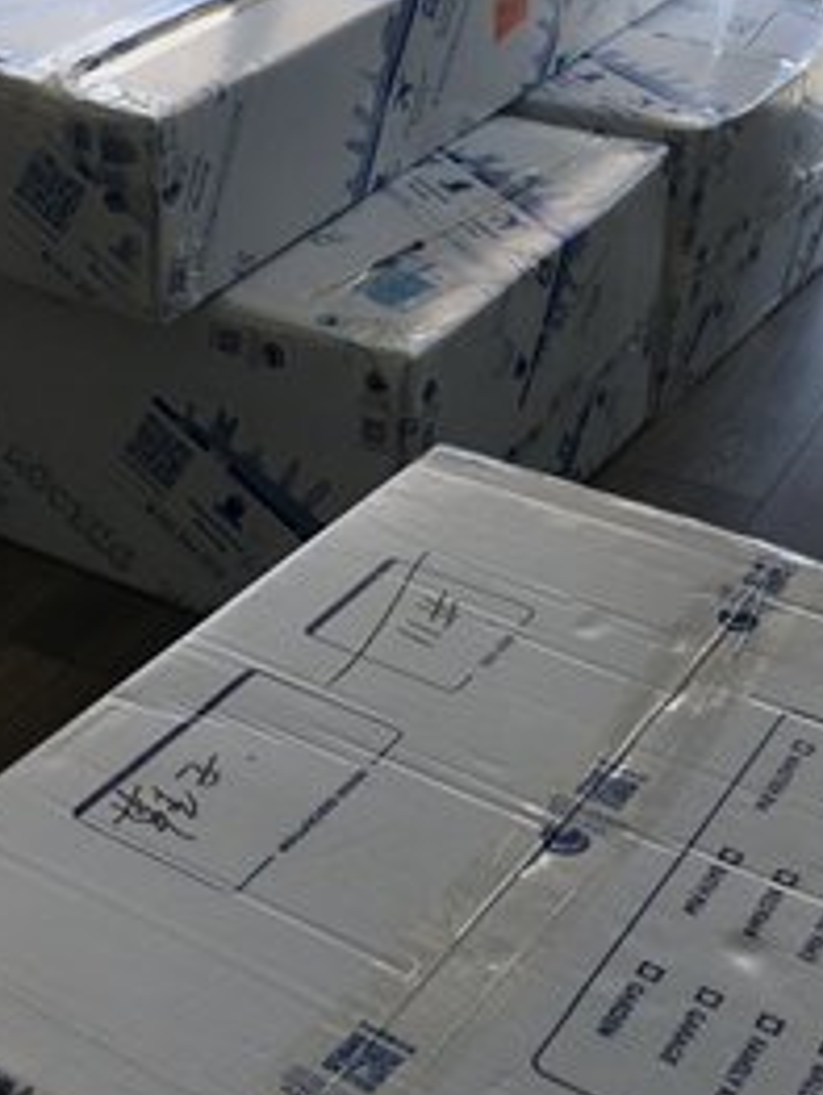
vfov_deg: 32.5
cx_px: 276
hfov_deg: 24.7
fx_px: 1867
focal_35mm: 59
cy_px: 395
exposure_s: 1/120
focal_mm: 4.15
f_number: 2.2
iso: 25
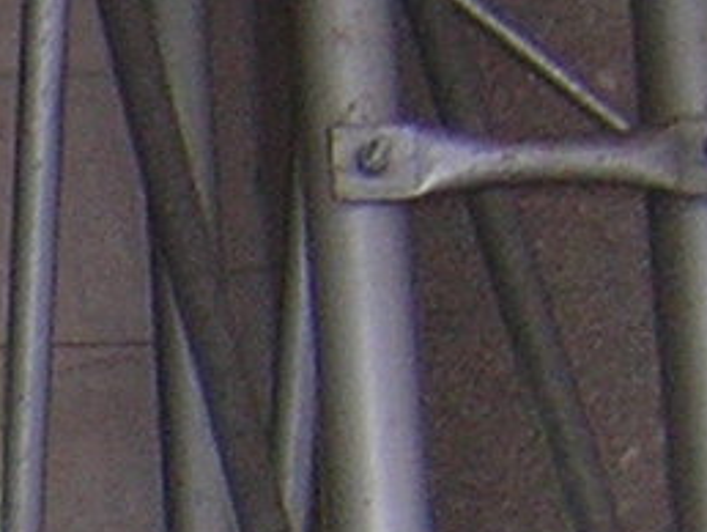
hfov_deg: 7.9
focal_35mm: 223
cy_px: 1357
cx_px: -1277
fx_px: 4559
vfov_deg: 6.3
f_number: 2.6
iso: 263
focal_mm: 4.7
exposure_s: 1/60.1
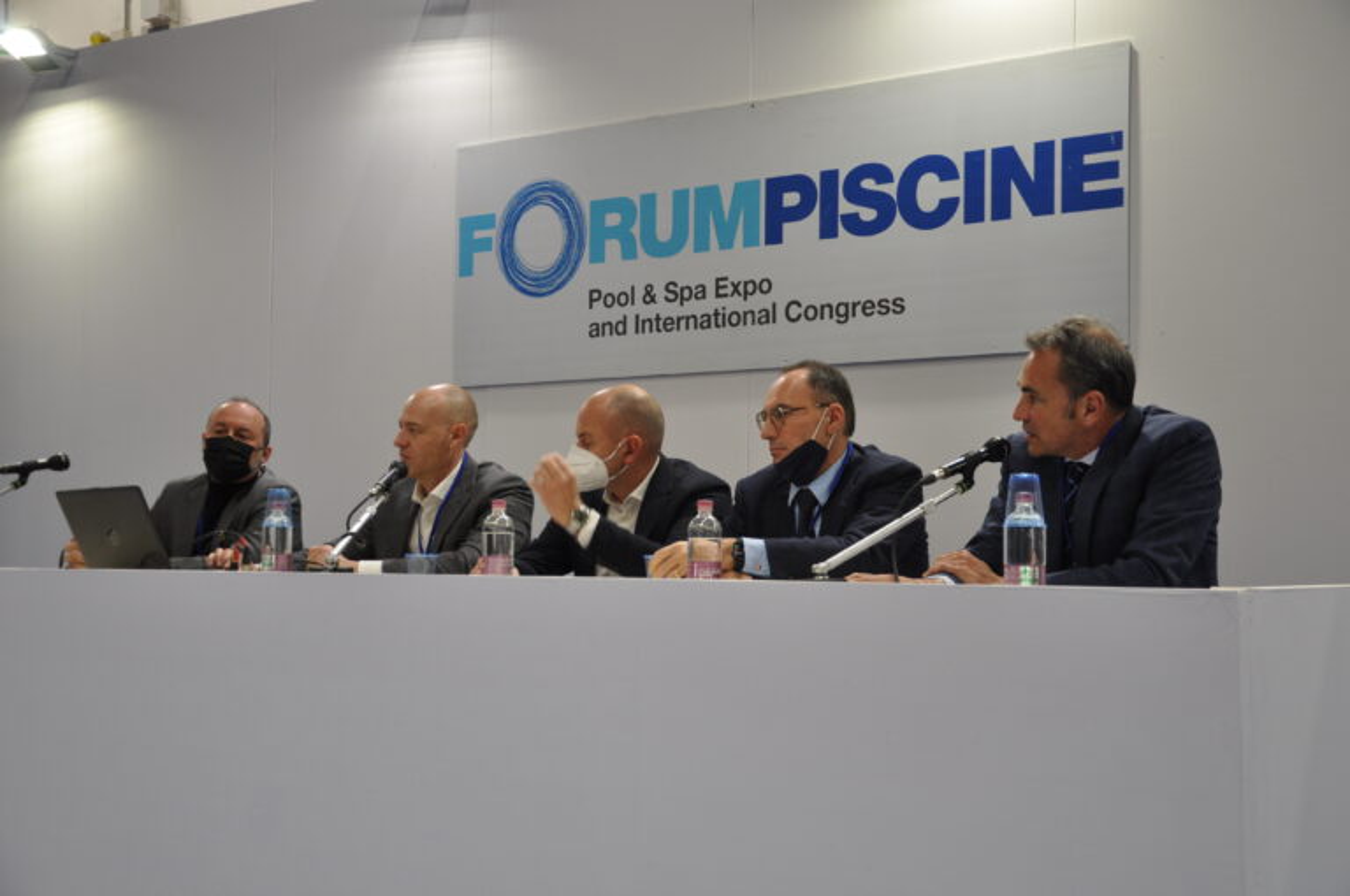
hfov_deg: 41.2
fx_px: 1798
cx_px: 675
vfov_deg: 28.0
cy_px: 448
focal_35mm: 48
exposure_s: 1/60
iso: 400
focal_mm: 32
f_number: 4.2
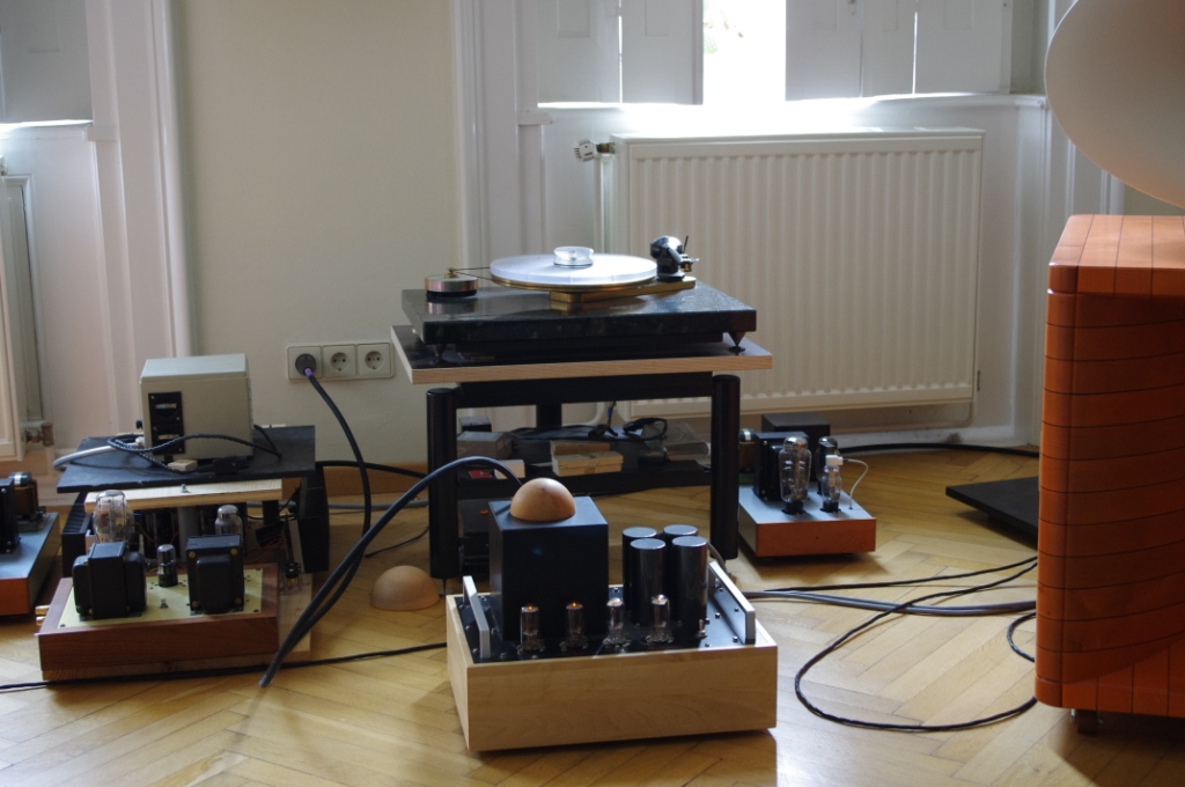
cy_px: 394
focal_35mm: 52
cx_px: 592
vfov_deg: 25.9
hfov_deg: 38.2
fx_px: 1709
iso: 800
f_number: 4.5
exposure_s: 1/30
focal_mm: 35
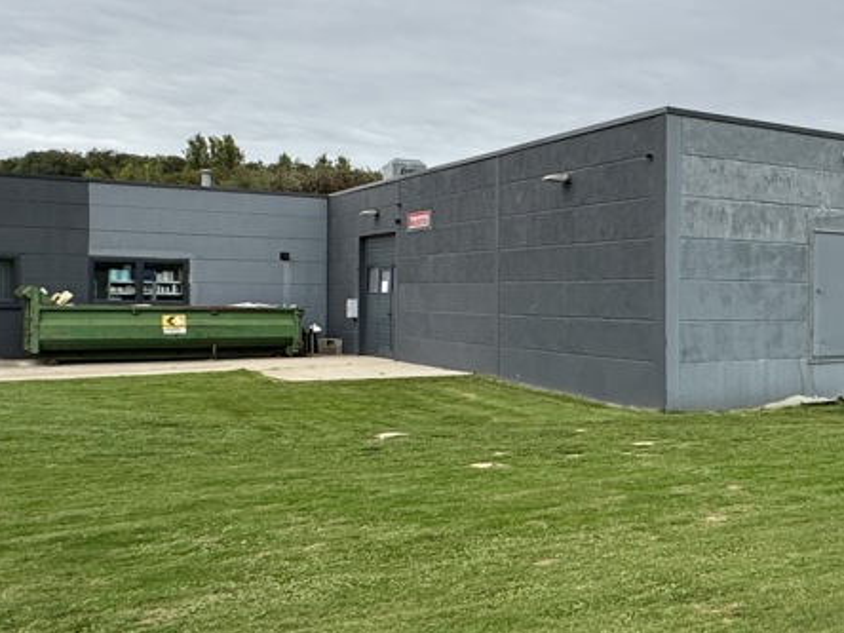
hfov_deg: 37.7
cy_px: 314
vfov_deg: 33.6
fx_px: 1048
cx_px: 896
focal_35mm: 43
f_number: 2.2
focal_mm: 2.22
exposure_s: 1/381
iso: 40
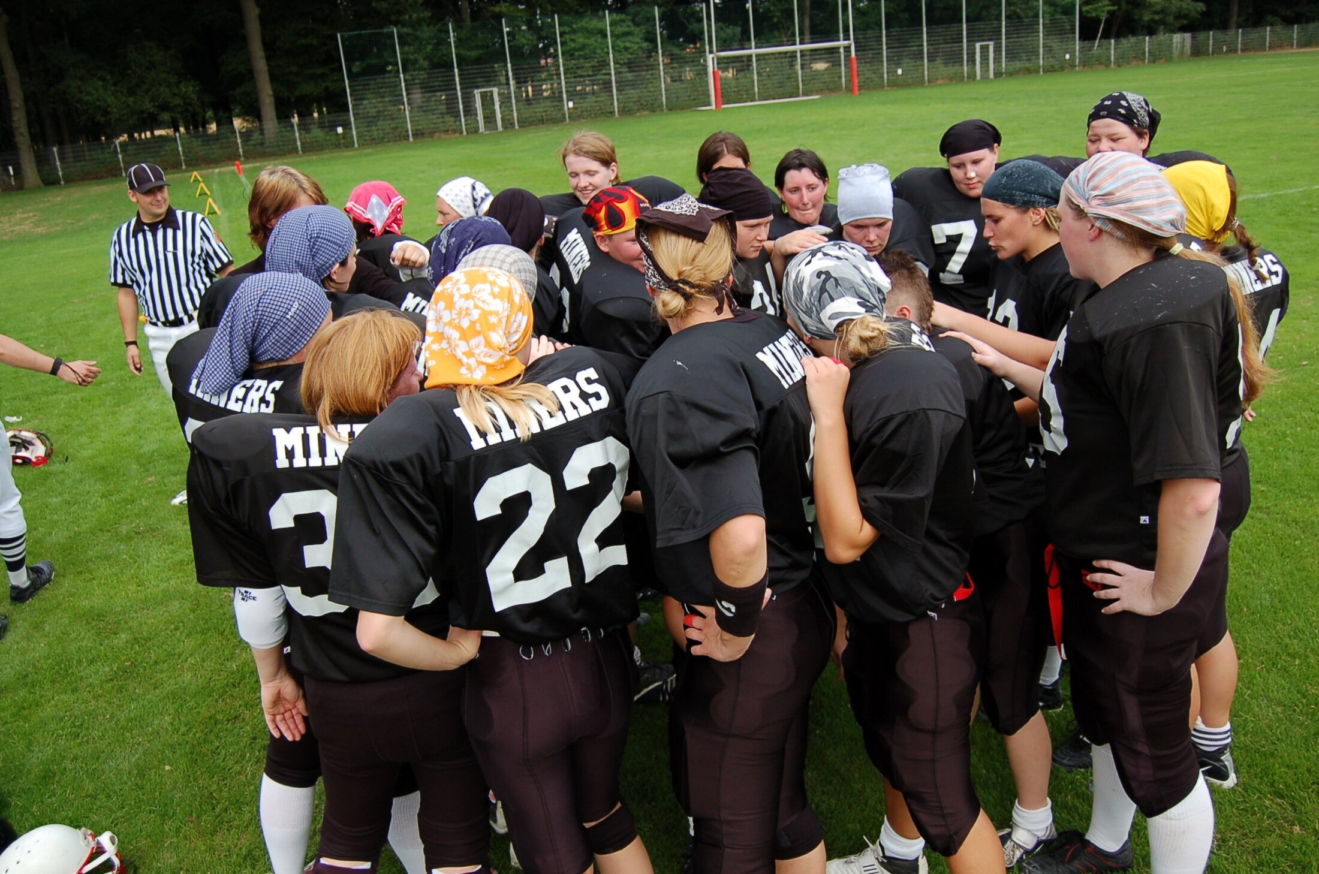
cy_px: 437
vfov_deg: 43.4
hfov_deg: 62.0
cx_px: 660
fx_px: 1097
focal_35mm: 30
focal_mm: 20
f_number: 4
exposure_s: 1/1000
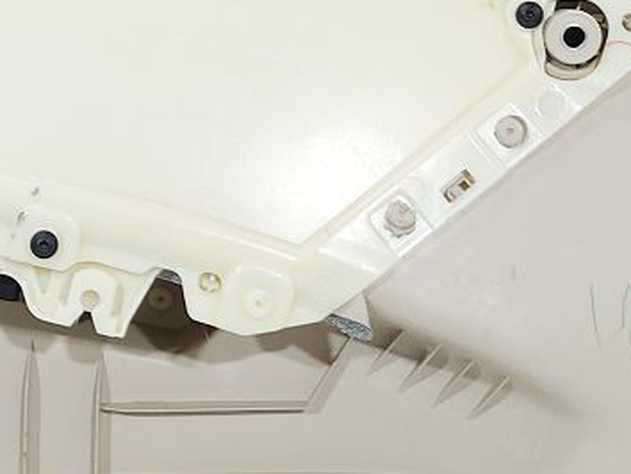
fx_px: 1715
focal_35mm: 94
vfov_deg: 15.6
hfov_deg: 20.7
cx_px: 181
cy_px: 75
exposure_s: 1/50
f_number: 1.8
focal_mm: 5.23
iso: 64
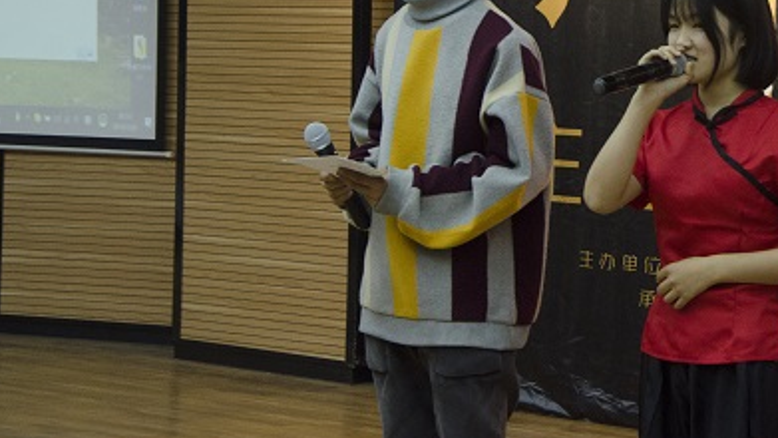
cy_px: 61
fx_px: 1111
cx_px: 573
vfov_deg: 21.9
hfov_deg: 37.7
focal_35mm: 54
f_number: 5.6
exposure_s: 1/160
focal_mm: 21
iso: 2200
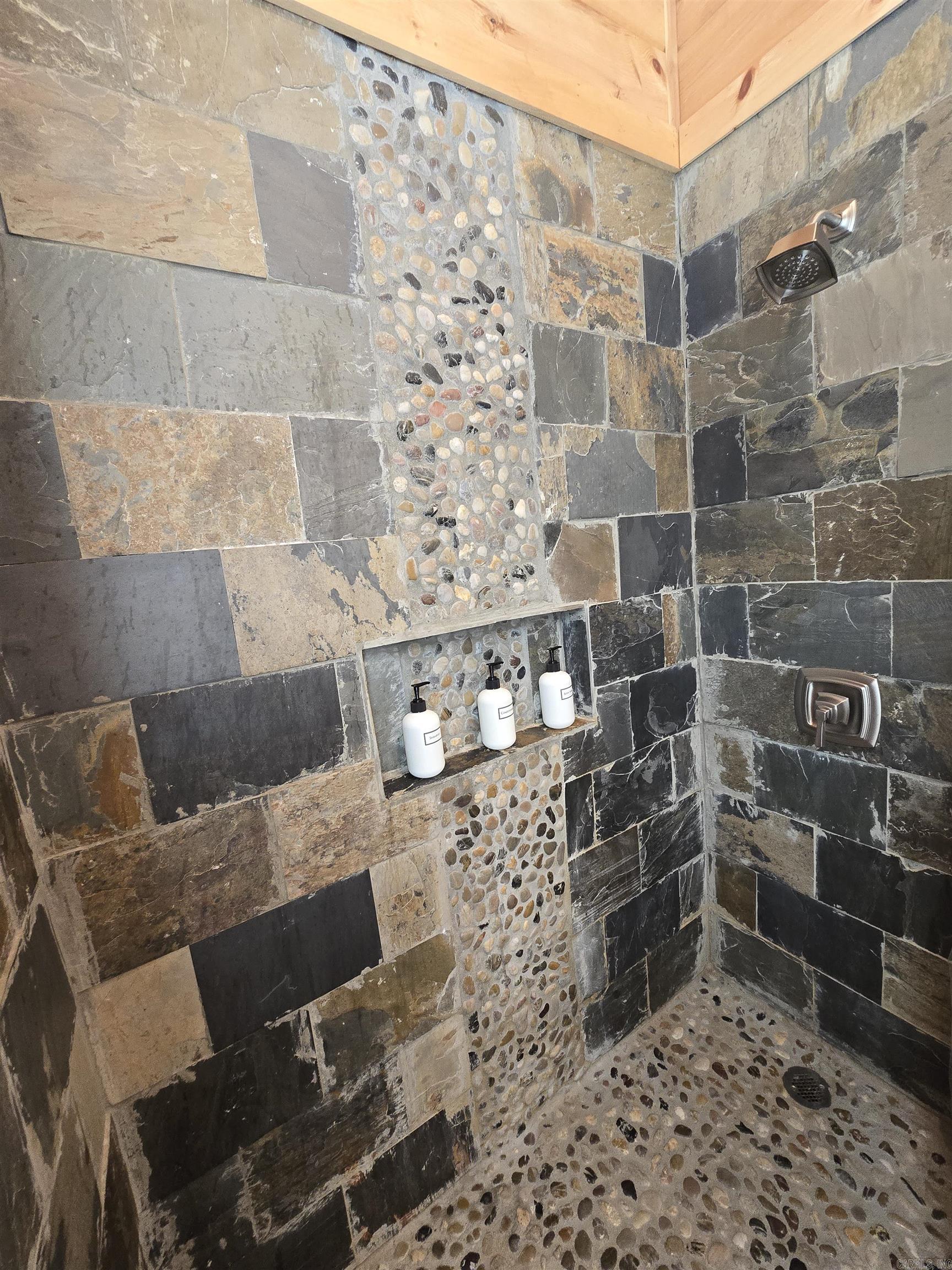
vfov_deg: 106.2
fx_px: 477
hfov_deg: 89.9
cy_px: 635
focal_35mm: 13
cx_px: 476
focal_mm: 2.2
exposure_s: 1/60
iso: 320
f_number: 2.2
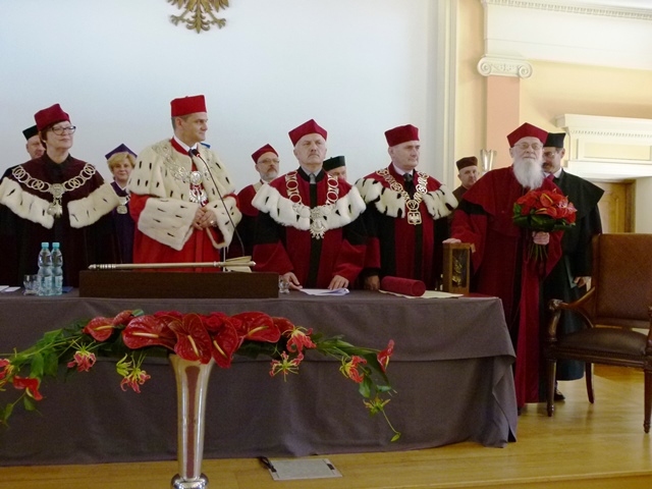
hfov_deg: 47.9
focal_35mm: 39
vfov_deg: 36.8
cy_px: 244
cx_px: 326
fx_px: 735
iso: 400
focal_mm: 7
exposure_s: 1/40
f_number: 3.1
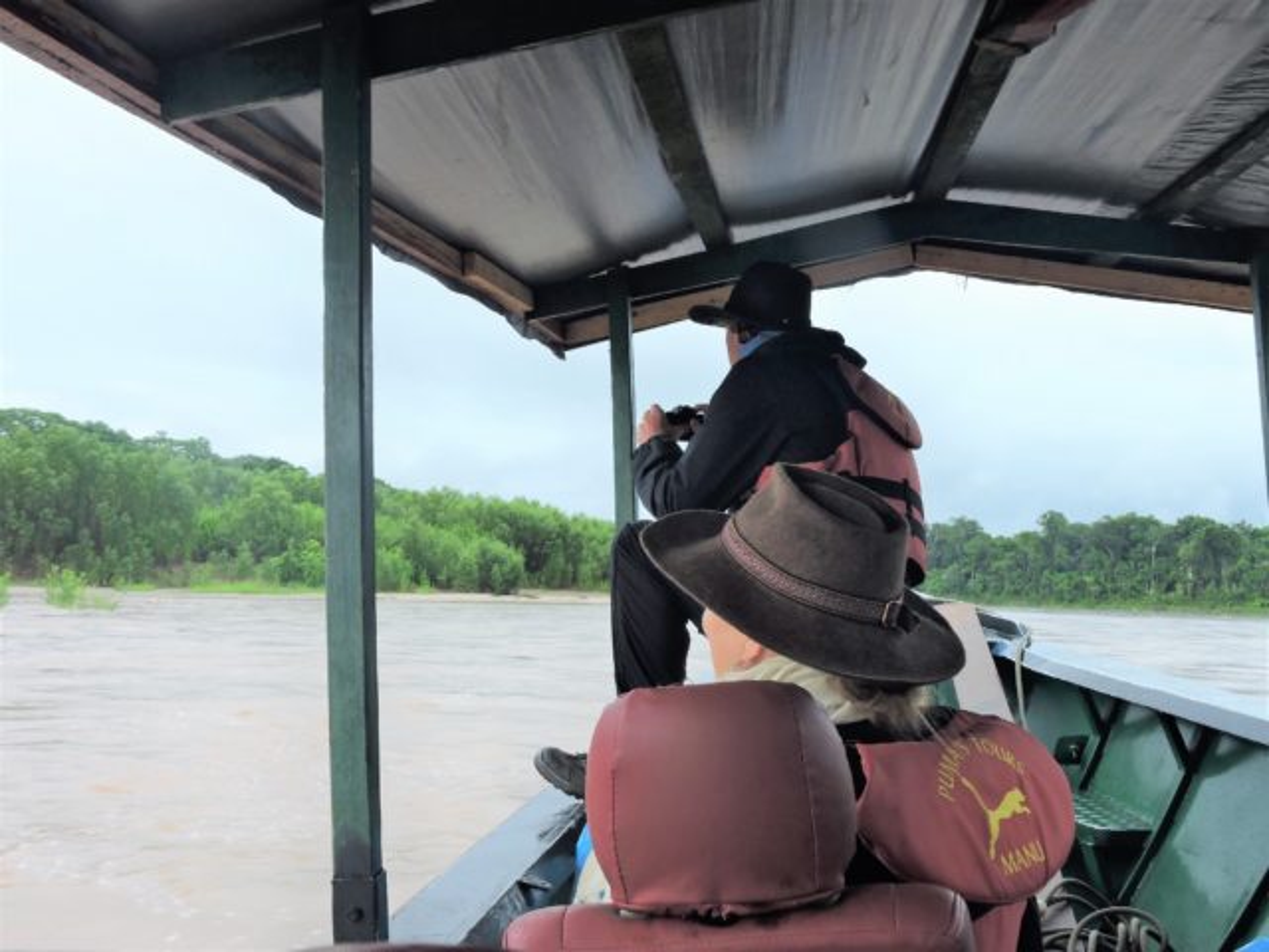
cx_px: 634
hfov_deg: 46.8
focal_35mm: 40
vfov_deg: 36.0
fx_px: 1466
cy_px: 476
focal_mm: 7.2
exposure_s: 1/30
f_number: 3.8
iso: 110
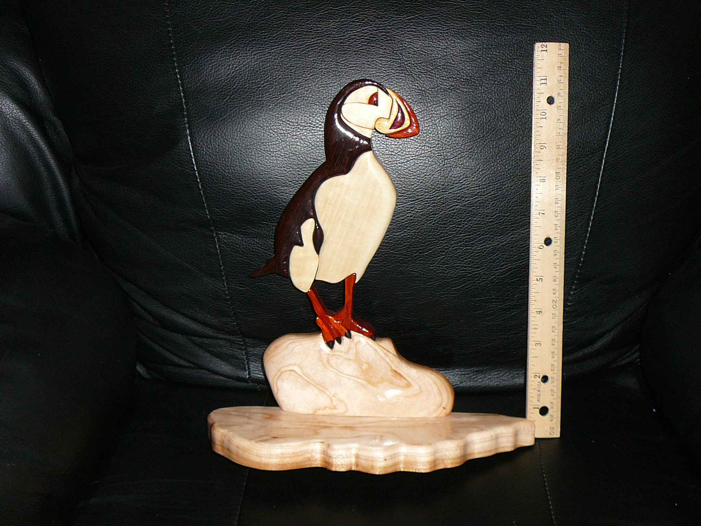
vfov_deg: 30.3
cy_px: 263
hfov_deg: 39.7
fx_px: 972
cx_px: 350
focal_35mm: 48
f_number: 3
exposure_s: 1/30
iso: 100
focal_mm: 5.6
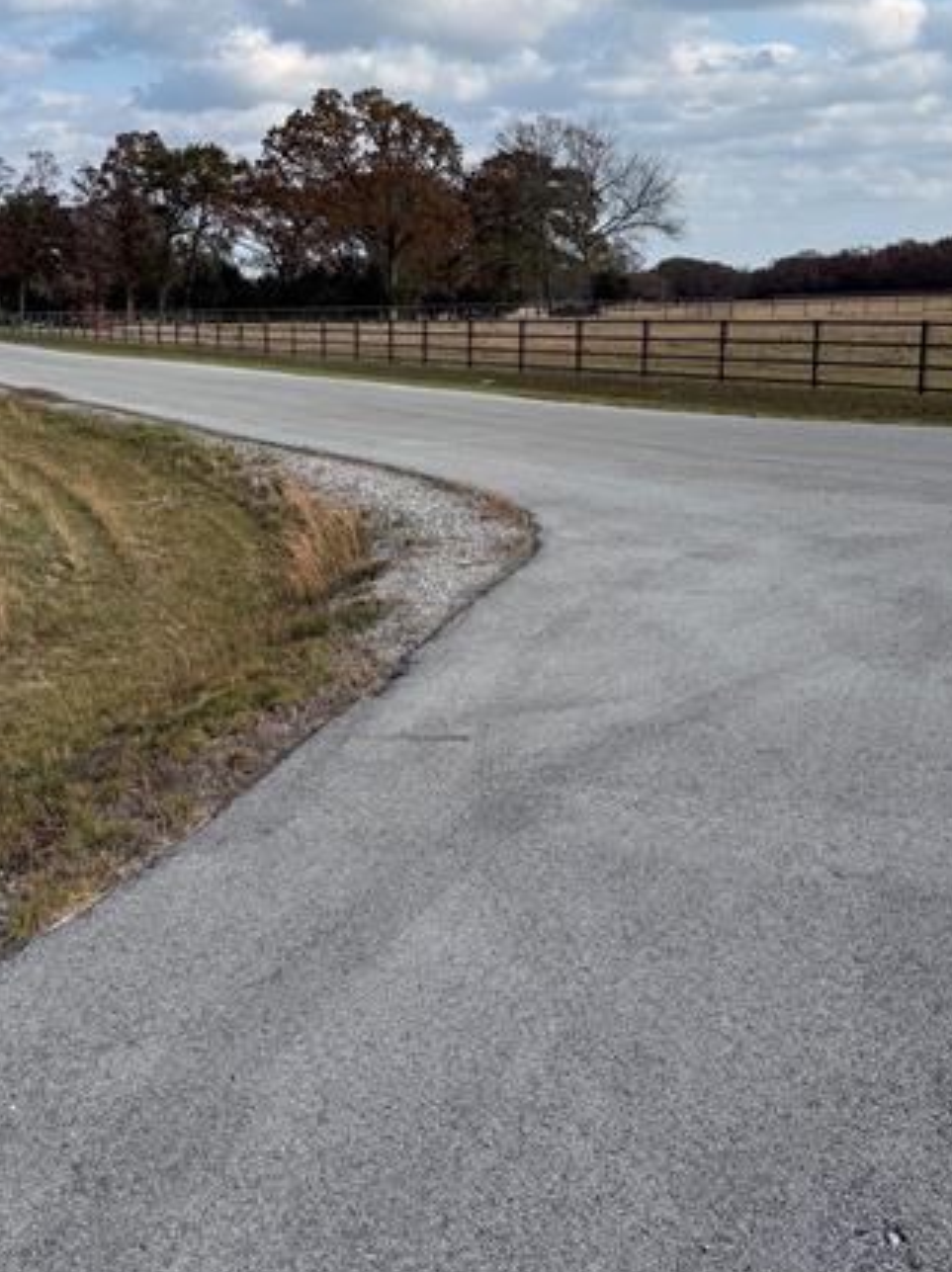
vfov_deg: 43.8
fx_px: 1579
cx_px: 329
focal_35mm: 43
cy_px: 557
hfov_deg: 33.3
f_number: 1.78
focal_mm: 6.76
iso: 80
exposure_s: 1/3425
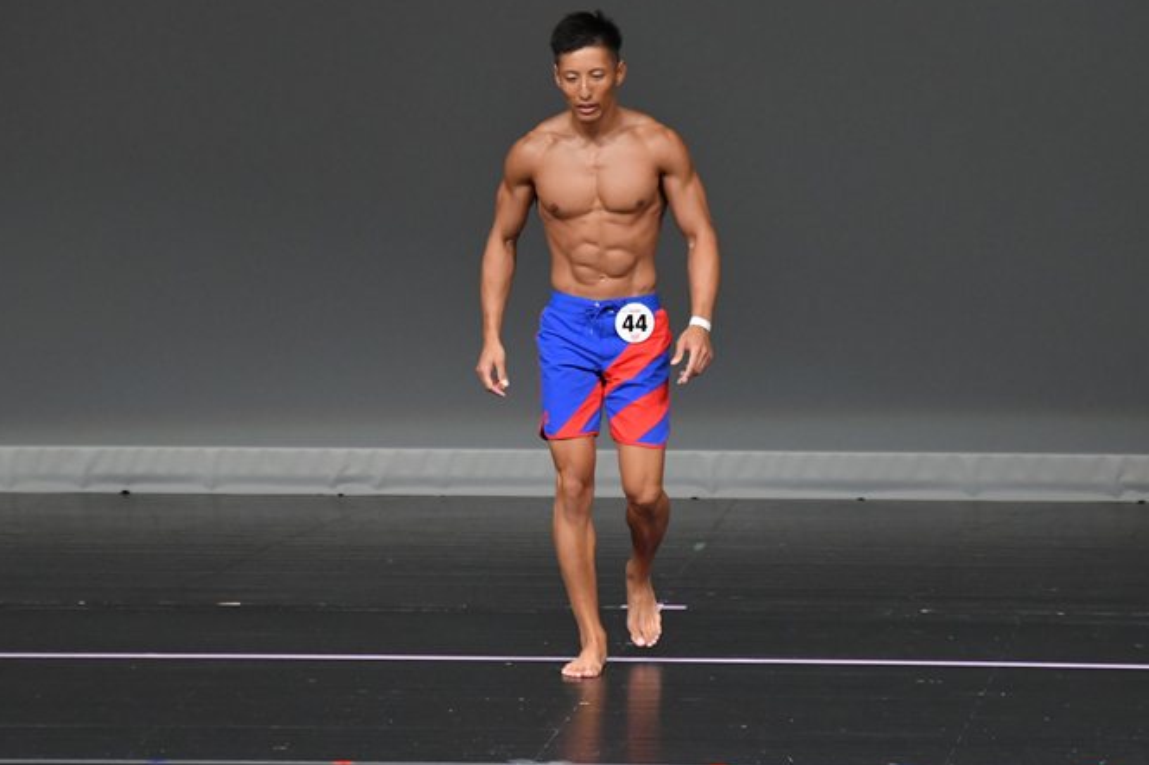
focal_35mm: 367
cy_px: 397
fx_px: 11710
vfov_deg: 3.7
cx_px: 606
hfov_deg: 5.6
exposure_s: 1/400
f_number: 5.6
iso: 4000
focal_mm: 210
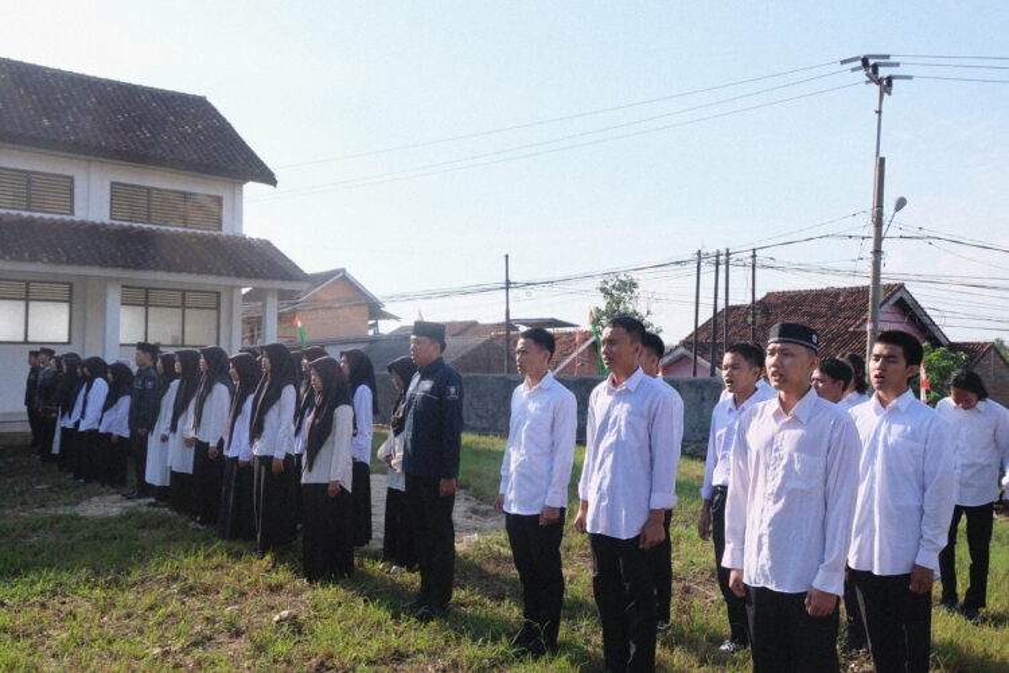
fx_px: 813
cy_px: 336
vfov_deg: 45.0
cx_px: 504
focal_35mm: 29
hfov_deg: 63.7
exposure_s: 1/900
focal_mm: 19.2
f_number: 5.6
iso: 400
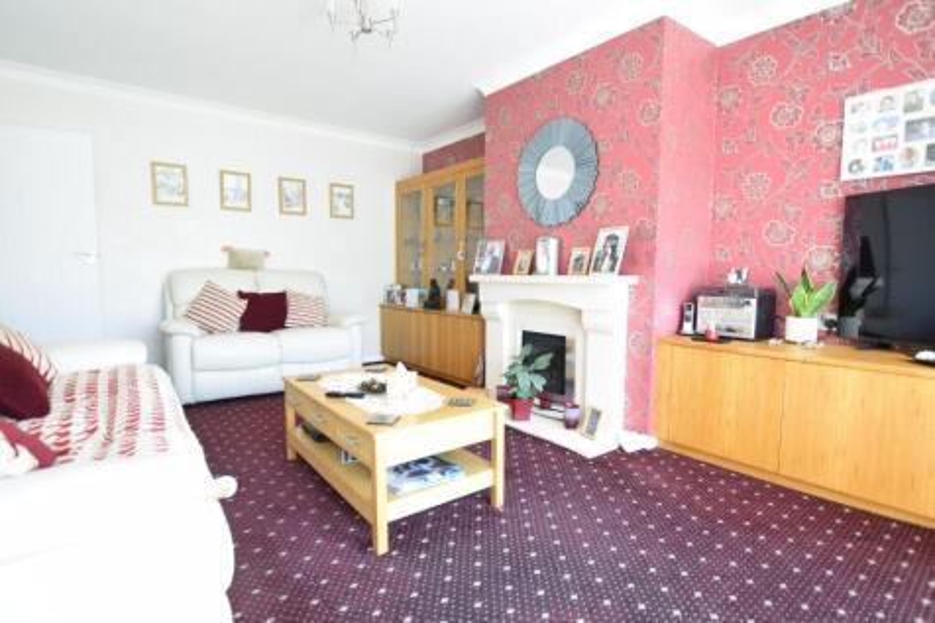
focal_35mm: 18
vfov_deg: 67.3
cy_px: 312
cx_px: 468
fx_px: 467
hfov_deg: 90.0
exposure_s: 1/3
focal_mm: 12
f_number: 3.5
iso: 100
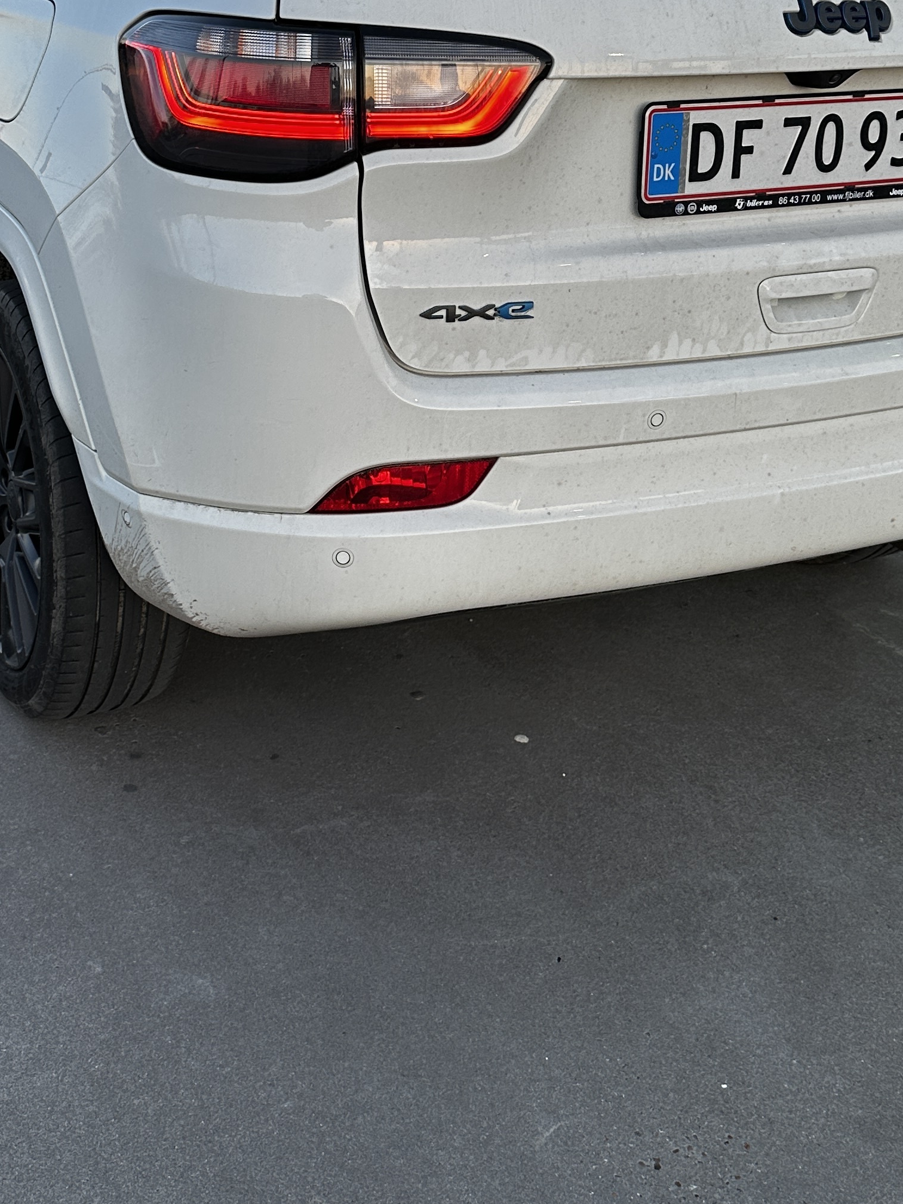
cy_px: 382
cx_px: 348
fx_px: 1670
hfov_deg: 30.2
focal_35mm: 48
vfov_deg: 39.1
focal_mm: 6.86
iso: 80
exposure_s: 1/398
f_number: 1.78
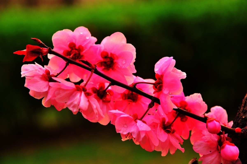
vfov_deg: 10.7
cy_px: 82
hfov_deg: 16.1
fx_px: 874
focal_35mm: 128
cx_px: 124
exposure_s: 1/60
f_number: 5.6
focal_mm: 85
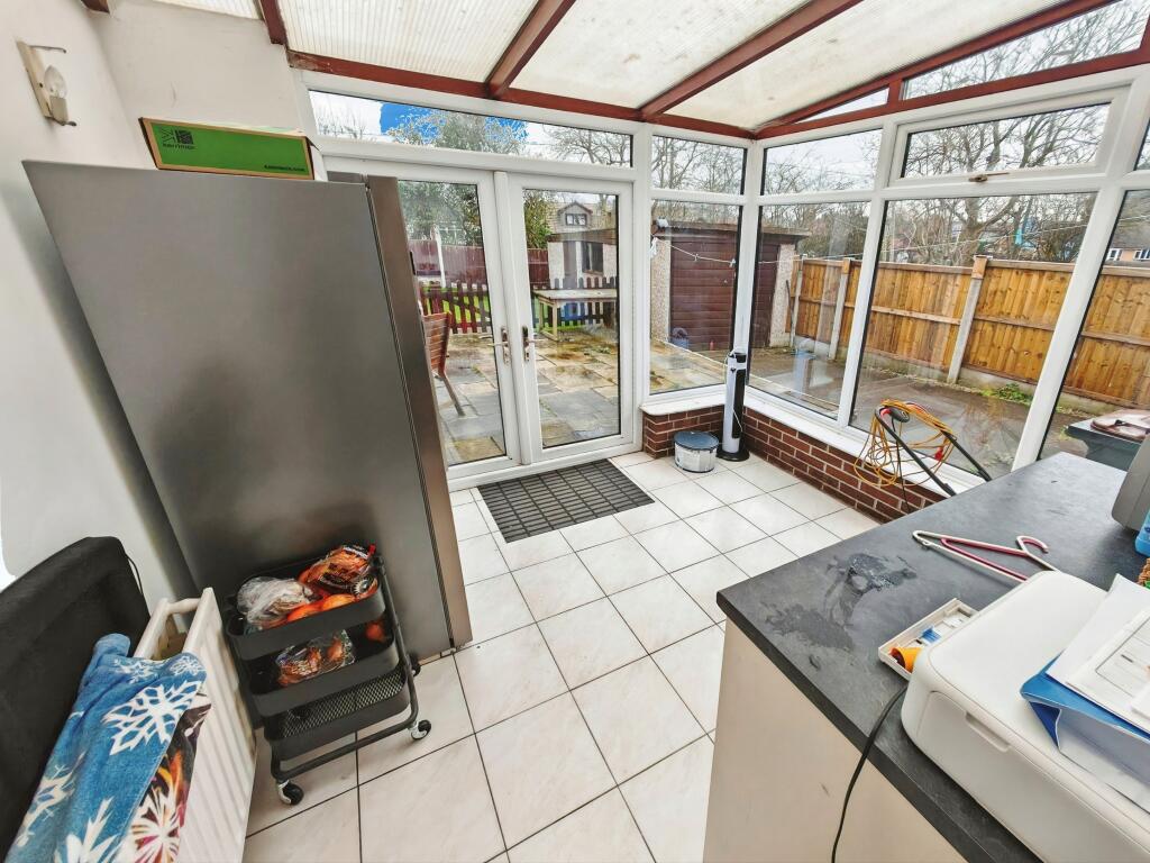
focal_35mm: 13
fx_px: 432
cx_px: 575
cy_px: 432
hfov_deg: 106.2
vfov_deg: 89.9
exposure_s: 1/50
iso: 125
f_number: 2
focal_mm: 1.82
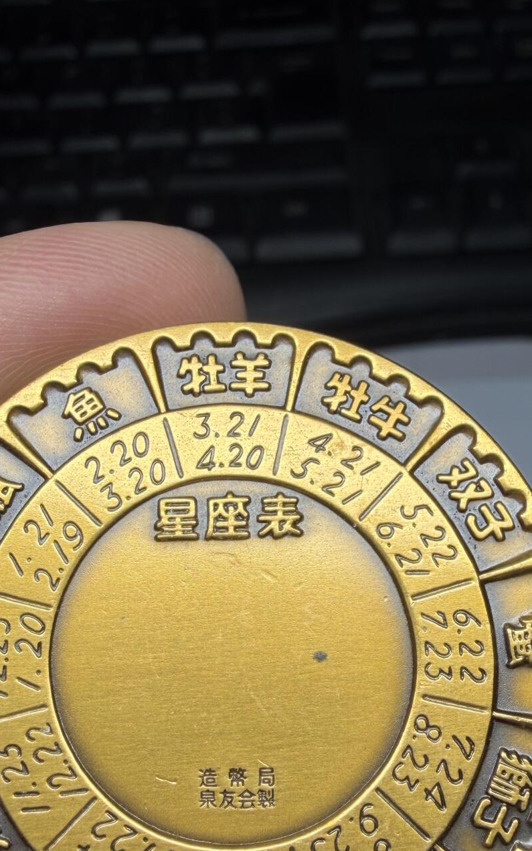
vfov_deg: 49.5
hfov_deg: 32.7
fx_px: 905
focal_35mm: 39
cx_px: 242
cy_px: 570
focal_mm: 2.22
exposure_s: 1/204
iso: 40
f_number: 2.2
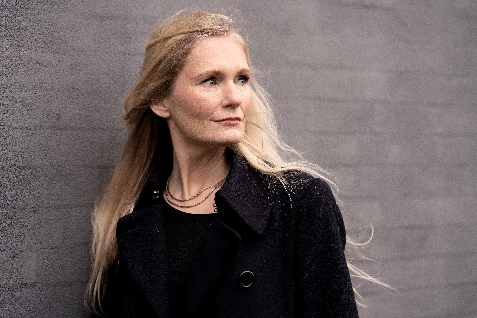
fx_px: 1789
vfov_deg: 10.2
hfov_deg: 15.2
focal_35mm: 135
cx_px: 238
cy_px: 159
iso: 640
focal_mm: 135
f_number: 3.5
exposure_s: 1/250
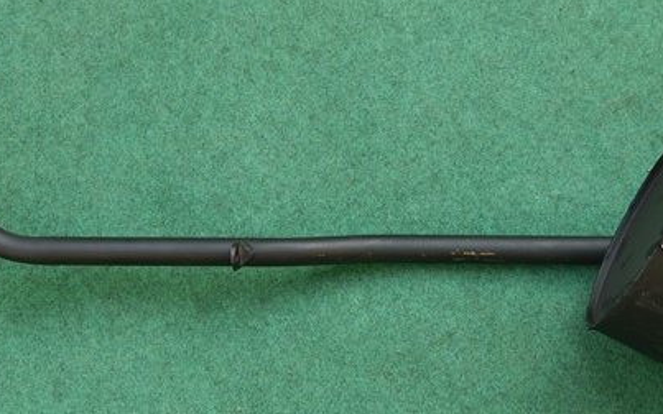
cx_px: 393
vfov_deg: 18.1
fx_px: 1301
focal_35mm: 72
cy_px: 278
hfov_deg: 28.5
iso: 100
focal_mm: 18
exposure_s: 1/125
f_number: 5
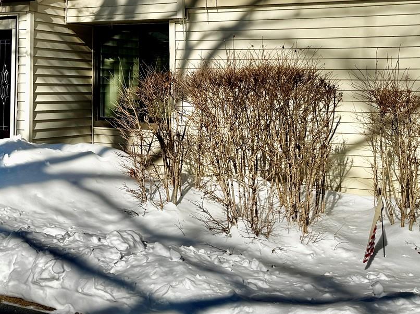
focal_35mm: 61
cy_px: -62
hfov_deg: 30.6
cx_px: 58
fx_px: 740
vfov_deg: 22.2
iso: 80
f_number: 1.78
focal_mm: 6.76
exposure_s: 1/12346
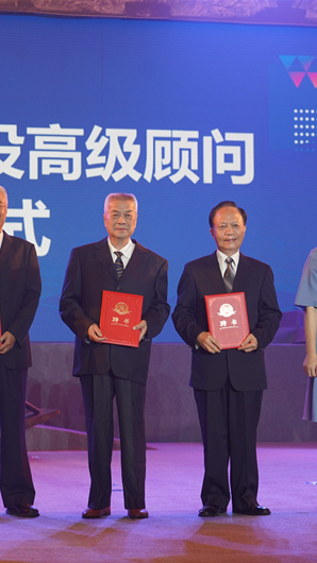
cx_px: 35
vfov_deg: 24.5
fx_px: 1300
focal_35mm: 87
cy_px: 282
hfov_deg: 13.8
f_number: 4
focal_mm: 55
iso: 500
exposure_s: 1/160
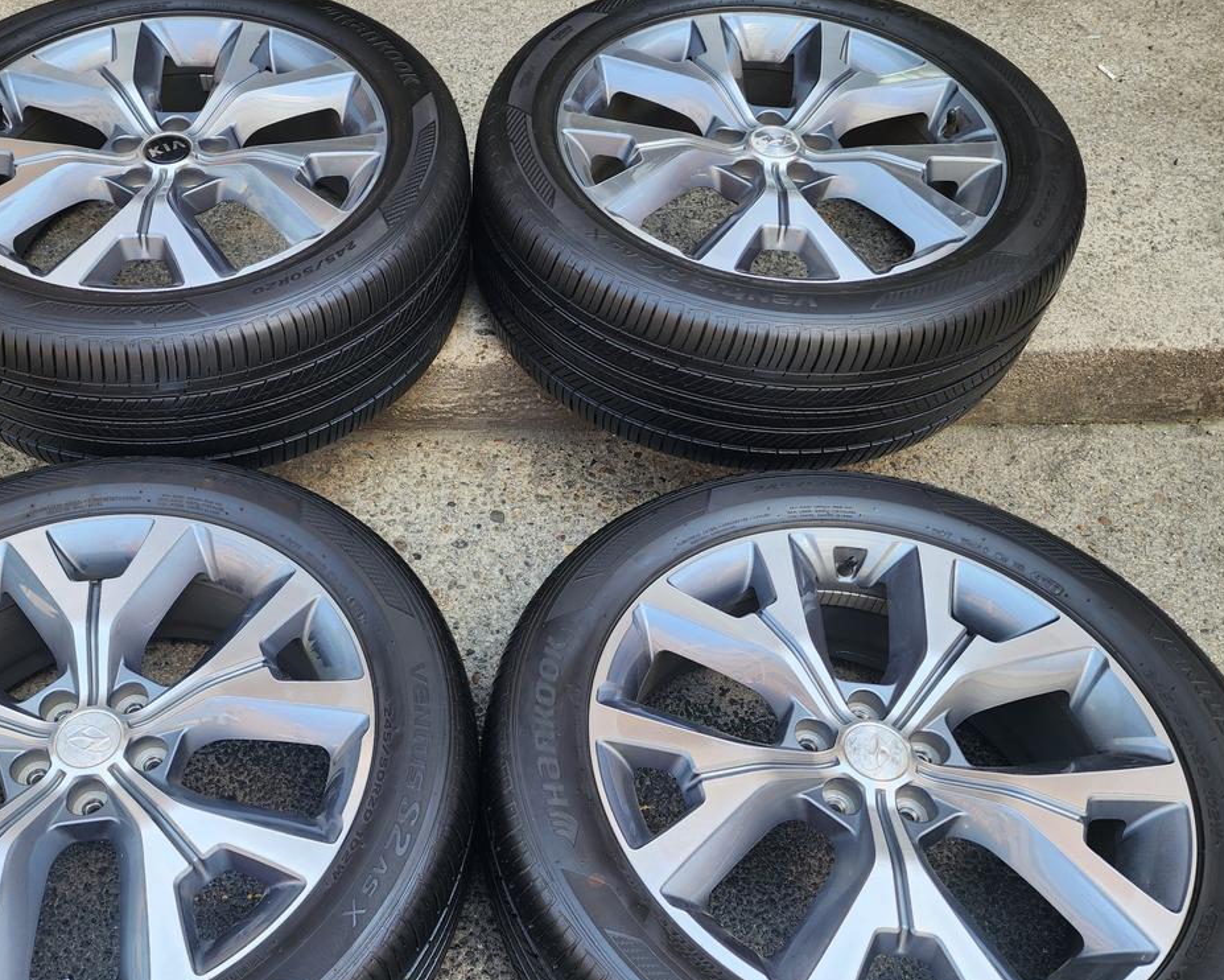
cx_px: 458
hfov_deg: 56.5
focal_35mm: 31
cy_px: 588
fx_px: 1123
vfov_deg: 46.9
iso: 25
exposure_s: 1/180
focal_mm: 6.4
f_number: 1.8
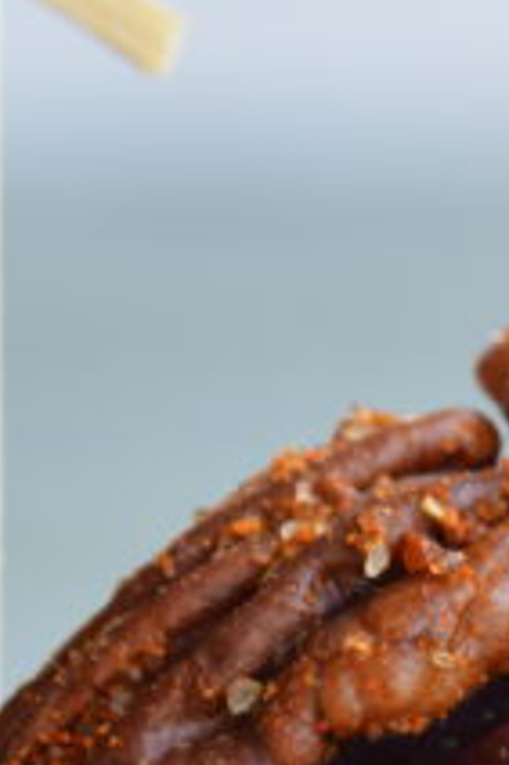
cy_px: 776
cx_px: 893
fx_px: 16152
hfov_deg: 1.8
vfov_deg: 2.7
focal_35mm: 760
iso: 200
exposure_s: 1/25
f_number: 8
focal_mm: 105
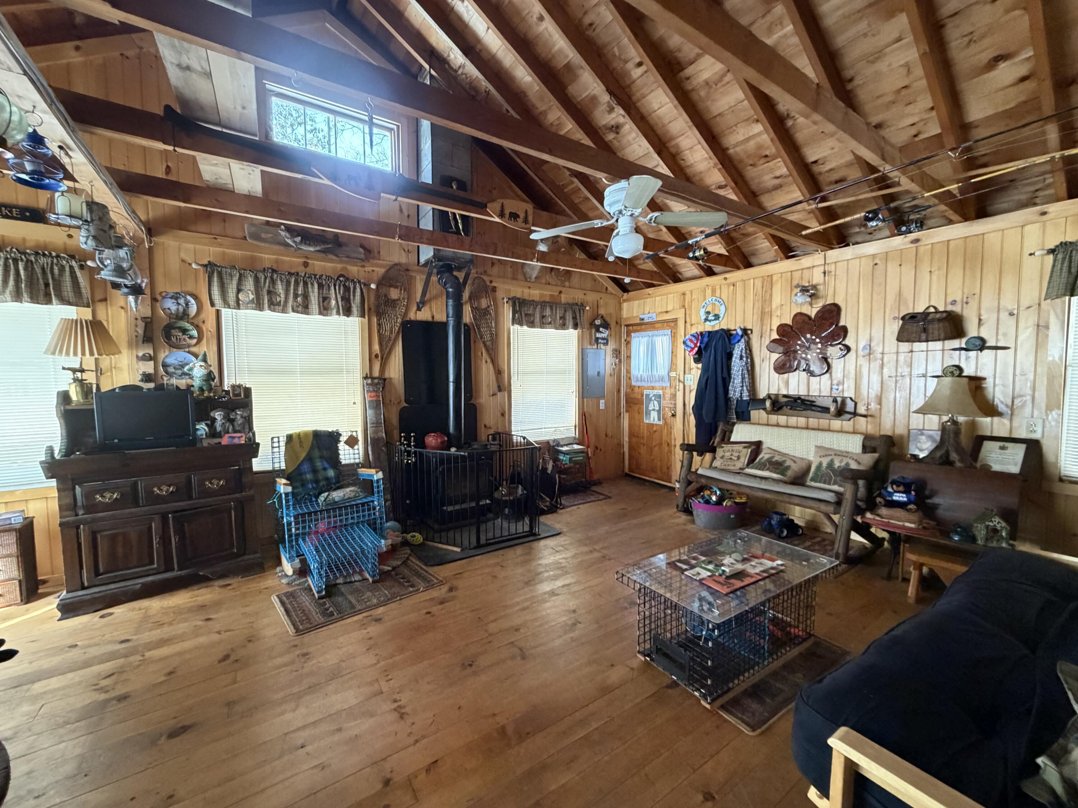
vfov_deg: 85.7
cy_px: 404
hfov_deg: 102.1
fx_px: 436
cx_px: 539
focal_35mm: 14
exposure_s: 1/60
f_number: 2.2
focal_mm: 2.22
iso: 500
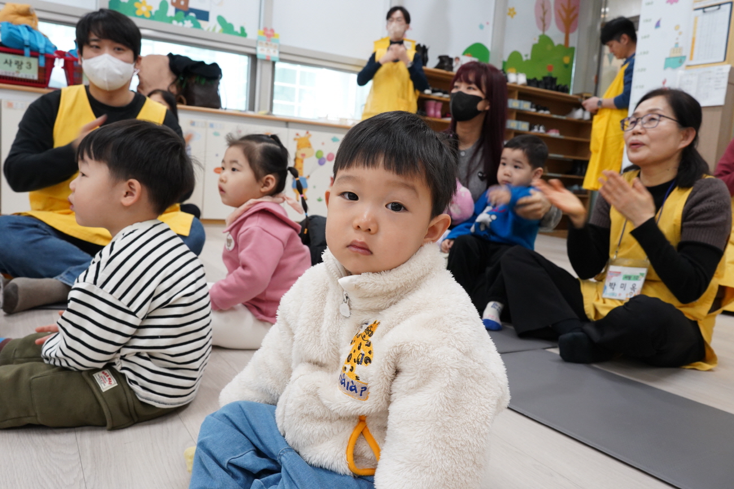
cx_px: 367
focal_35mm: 30
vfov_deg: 43.6
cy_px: 244
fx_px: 612
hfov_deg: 61.9
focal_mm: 30
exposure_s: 1/40
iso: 2500
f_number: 9
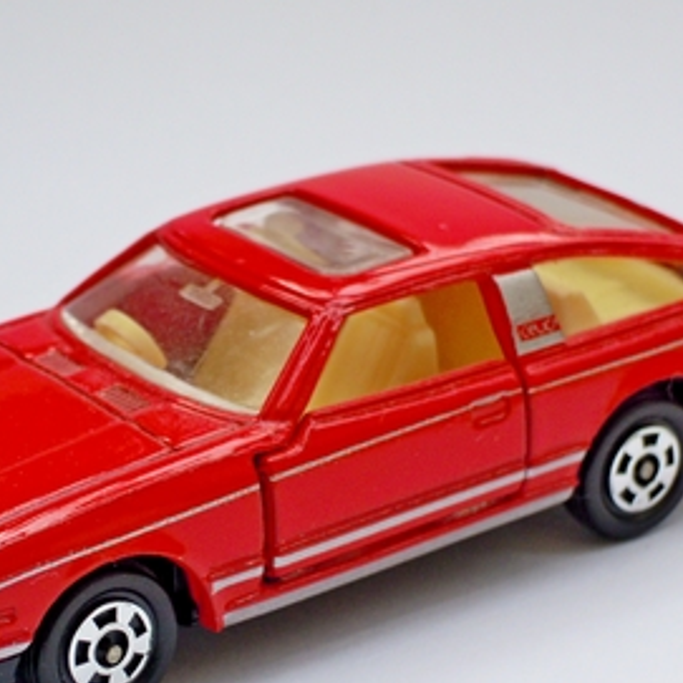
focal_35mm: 170
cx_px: 260
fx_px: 3795
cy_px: 413
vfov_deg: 10.3
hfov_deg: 10.3
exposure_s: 1/160
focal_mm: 15.5
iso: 100
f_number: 4.9
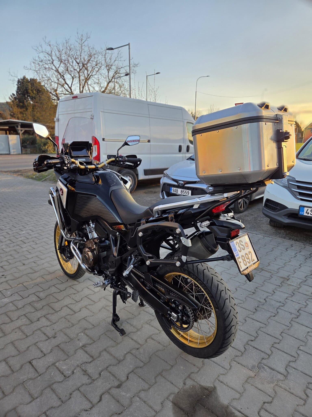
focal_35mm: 23
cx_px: 156
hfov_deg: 58.9
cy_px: 208
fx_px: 276
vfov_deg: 73.9
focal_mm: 5.4
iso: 40
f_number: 1.8
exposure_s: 1/180
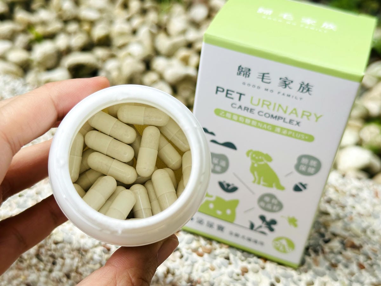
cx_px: 190
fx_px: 528
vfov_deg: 30.3
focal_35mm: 48
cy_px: 143
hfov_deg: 39.7
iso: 64
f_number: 1.78
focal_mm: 6.86
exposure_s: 1/521
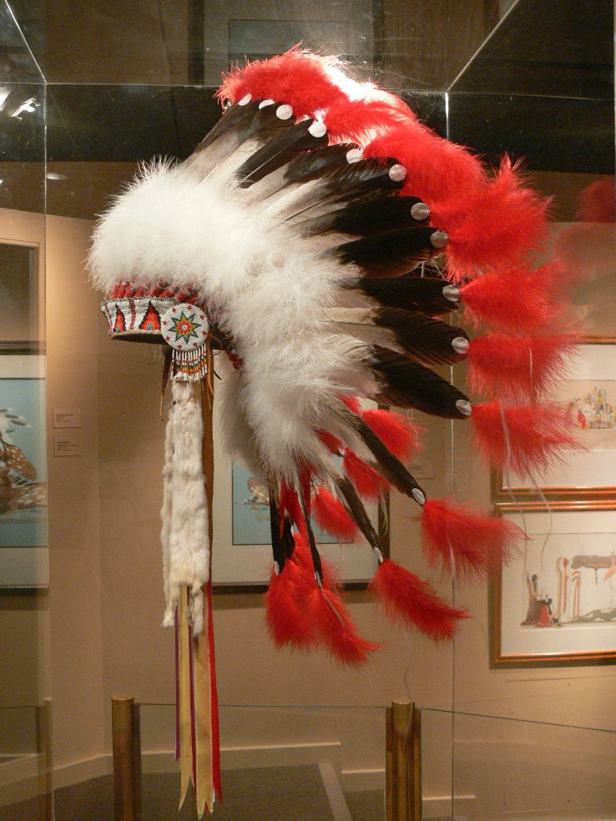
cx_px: 308
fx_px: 925
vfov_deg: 47.9
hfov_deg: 36.8
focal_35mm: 39
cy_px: 410
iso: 200
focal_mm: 8.3
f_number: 2.8
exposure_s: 1/8
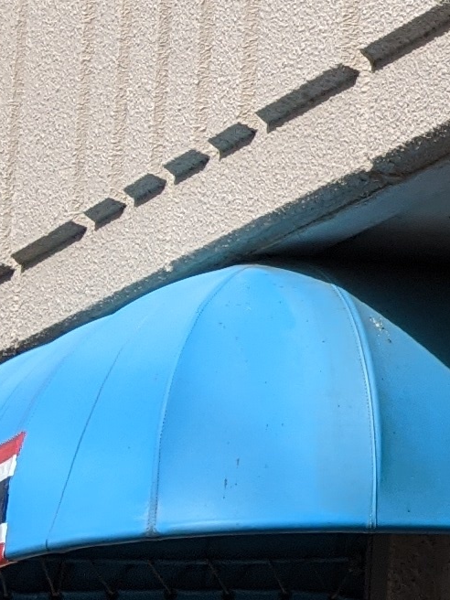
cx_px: 1355
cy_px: 44
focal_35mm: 166
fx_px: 2877
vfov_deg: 11.8
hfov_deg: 7.8
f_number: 1.8
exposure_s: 1/3356
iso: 70
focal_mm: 4.44
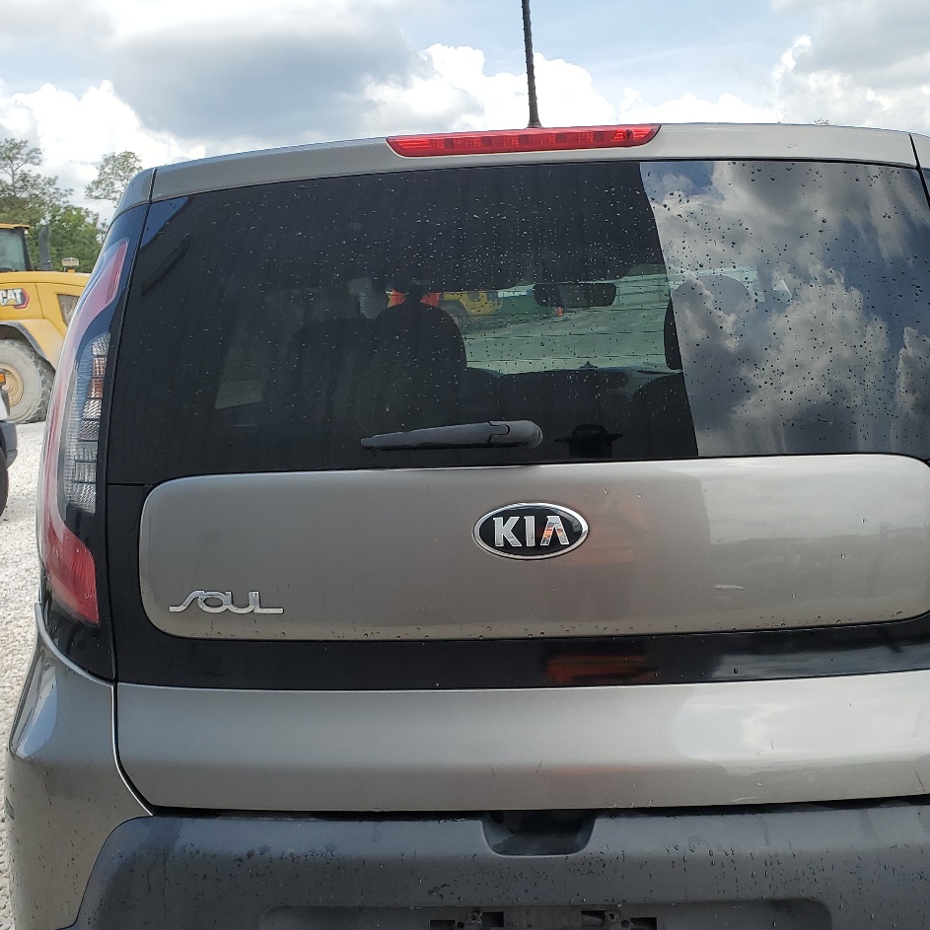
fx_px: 1185
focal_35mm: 39
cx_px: 532
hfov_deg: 42.7
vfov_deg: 42.6
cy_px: 554
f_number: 1.5
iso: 50
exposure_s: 1/1000
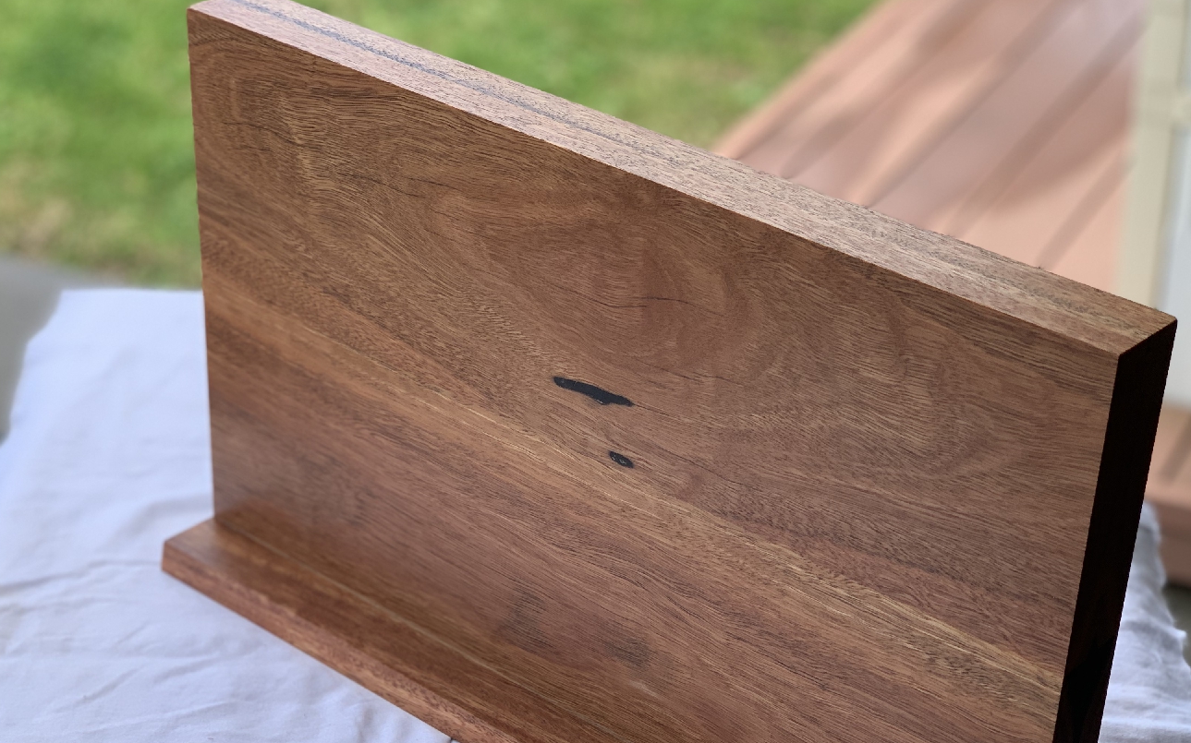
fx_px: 2239
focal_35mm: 69
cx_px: 639
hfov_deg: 29.8
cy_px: 526
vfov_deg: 18.8
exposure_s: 1/254
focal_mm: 6
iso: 16
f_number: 2.4
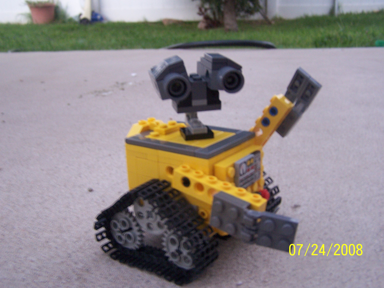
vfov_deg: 37.7
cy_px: 144
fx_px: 422
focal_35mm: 38
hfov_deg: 49.0
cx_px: 192
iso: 140
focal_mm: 6.3
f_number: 2.8
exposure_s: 1/8
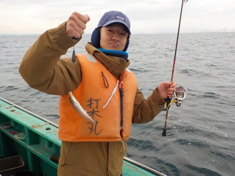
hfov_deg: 60.0
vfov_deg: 46.8
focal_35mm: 30
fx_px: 204
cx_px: 118
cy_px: 88
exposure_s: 1/400
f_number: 3.3
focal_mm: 4.1
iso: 125
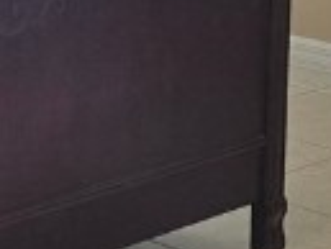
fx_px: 1742
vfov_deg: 8.1
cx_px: -85
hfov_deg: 10.6
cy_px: -46
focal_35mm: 182
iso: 250
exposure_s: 1/120
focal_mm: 6.3
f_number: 1.7
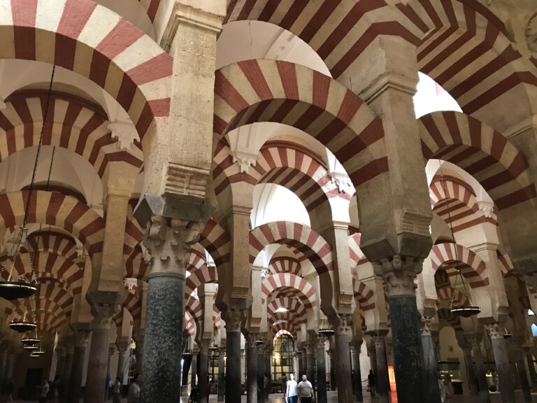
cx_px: 268
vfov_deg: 49.7
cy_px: 202
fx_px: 434
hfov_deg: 63.4
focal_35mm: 28
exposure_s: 1/17
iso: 100
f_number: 1.8
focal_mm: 3.99
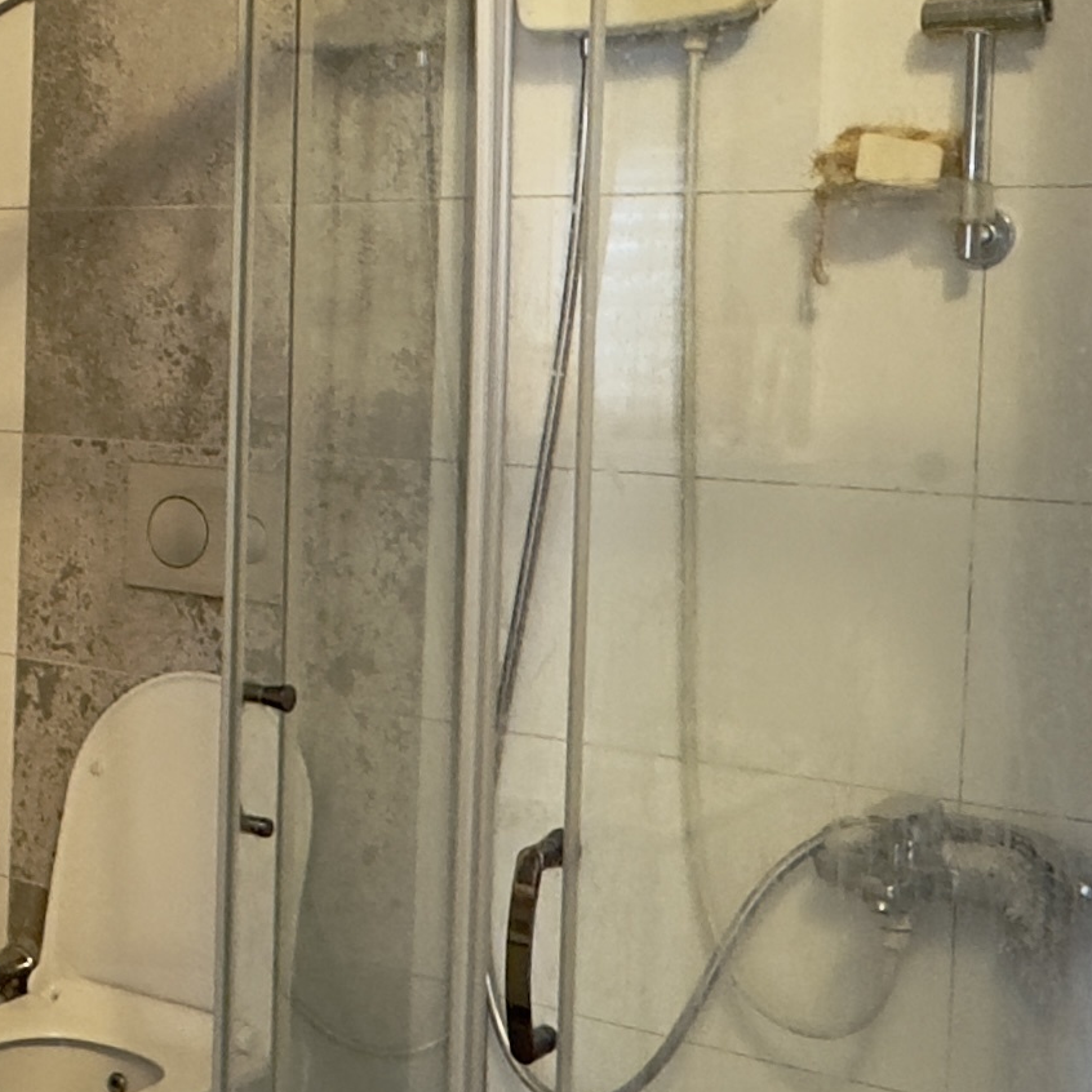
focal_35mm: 59
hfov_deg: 27.5
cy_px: 407
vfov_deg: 29.0
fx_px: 2106
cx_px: 25
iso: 400
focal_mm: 2.22
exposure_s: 1/50
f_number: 2.2
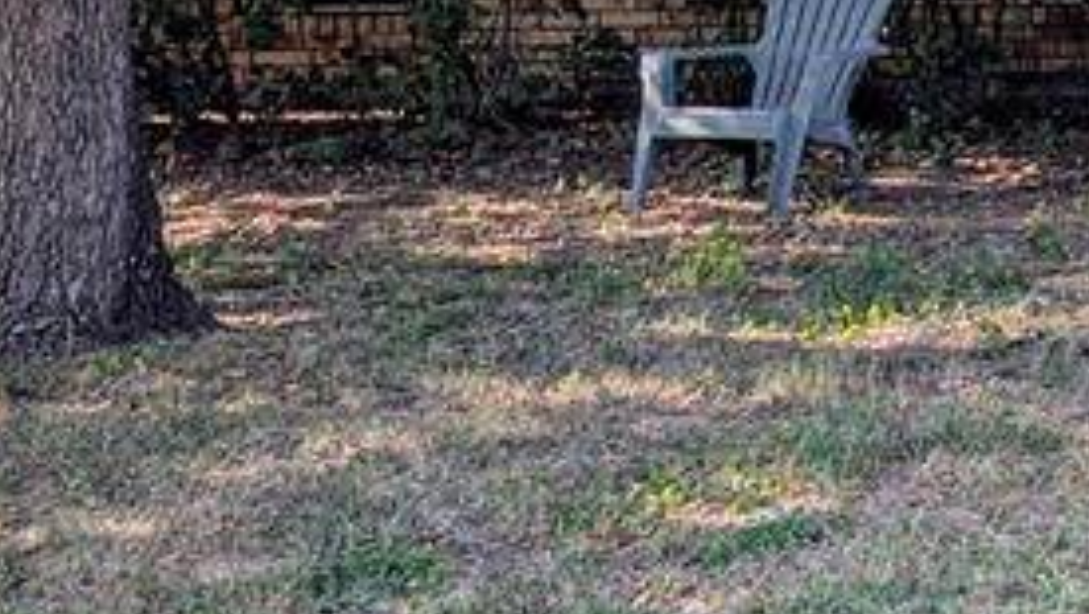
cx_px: 1794
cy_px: -483
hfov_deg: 18.5
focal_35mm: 97
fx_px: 2802
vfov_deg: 11.6
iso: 21
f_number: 1.68
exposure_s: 1/499
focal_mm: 6.9
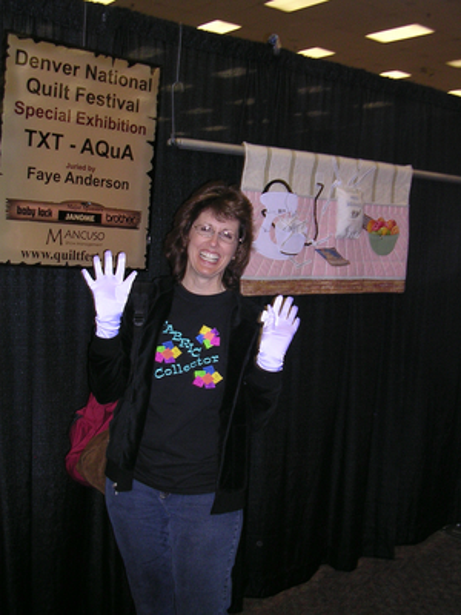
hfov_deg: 37.7
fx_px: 675
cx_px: 230
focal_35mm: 38
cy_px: 308
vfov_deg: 49.0
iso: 183
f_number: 2.8
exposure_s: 1/60.1
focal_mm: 5.8
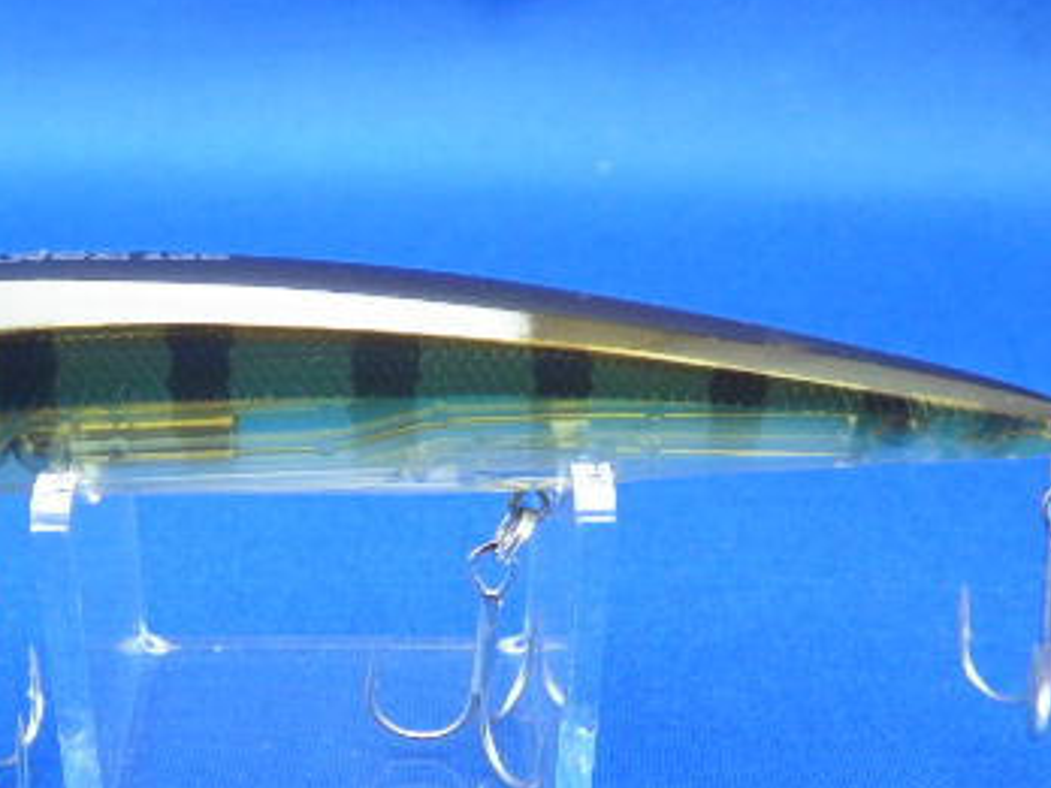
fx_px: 1731
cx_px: 350
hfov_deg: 33.5
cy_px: 628
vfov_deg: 25.2
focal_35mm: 57
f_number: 2.3
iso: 500
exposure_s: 1/45
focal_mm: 5.5
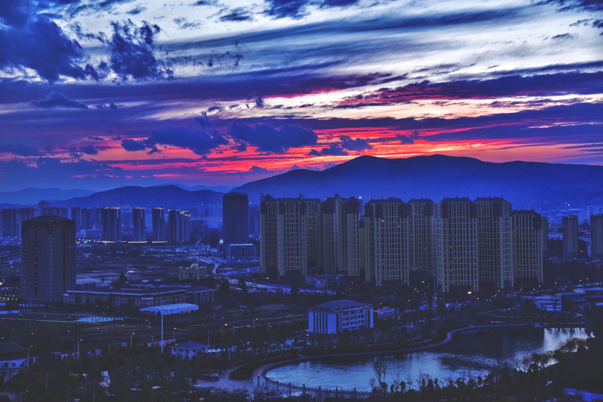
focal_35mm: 58
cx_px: 302
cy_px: 201
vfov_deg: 23.4
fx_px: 972
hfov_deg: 34.5
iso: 1400
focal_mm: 58
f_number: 5
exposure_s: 1/125
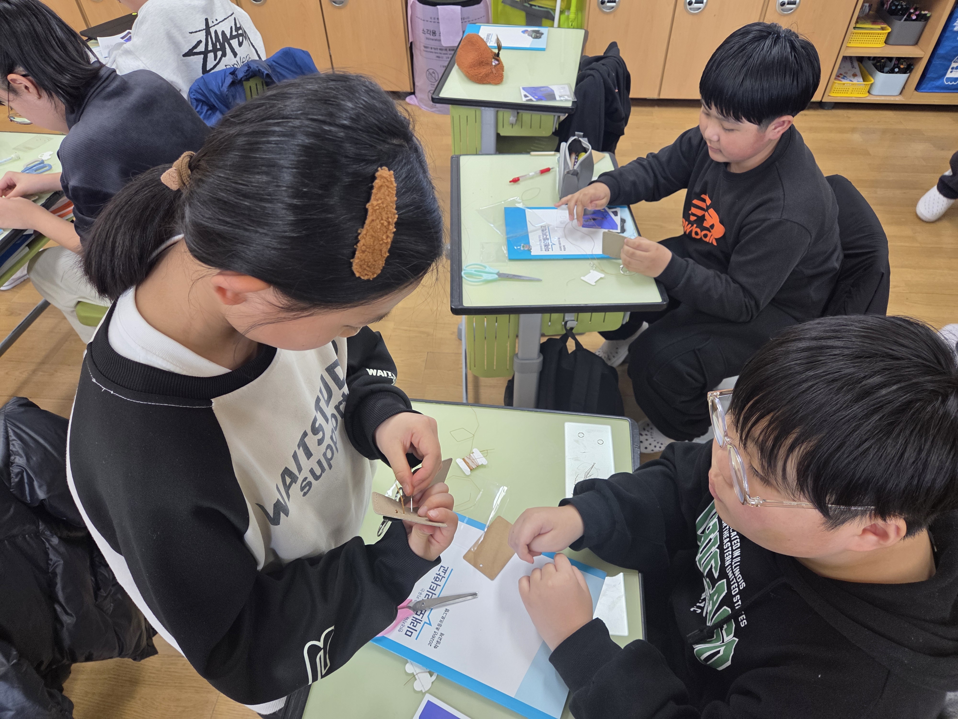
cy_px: 360
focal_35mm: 23
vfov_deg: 58.9
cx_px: 479
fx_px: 637
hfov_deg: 73.9
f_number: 1.8
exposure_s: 1/120
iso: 200
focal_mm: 5.4
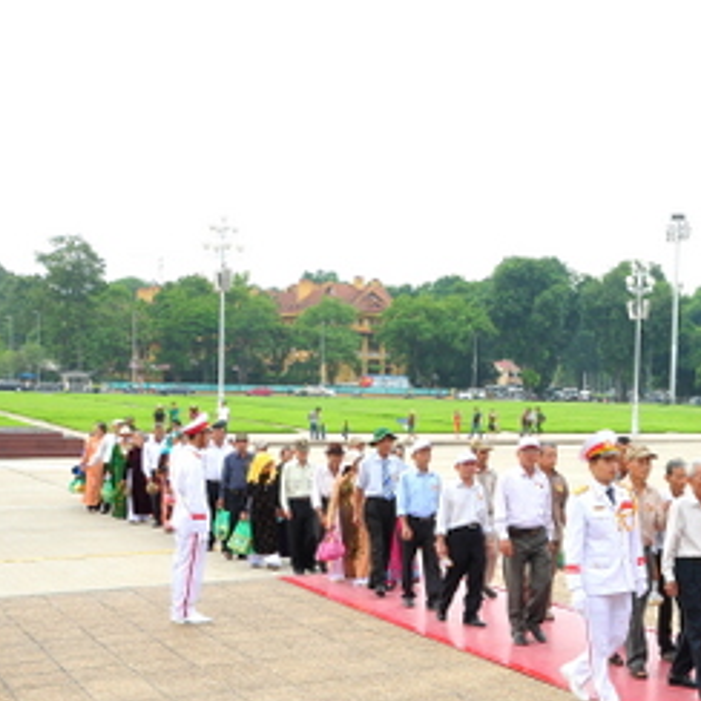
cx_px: 707
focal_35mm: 55
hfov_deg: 29.1
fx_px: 1257
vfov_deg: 31.0
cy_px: 434
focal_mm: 21
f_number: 13
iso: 320
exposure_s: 1/125
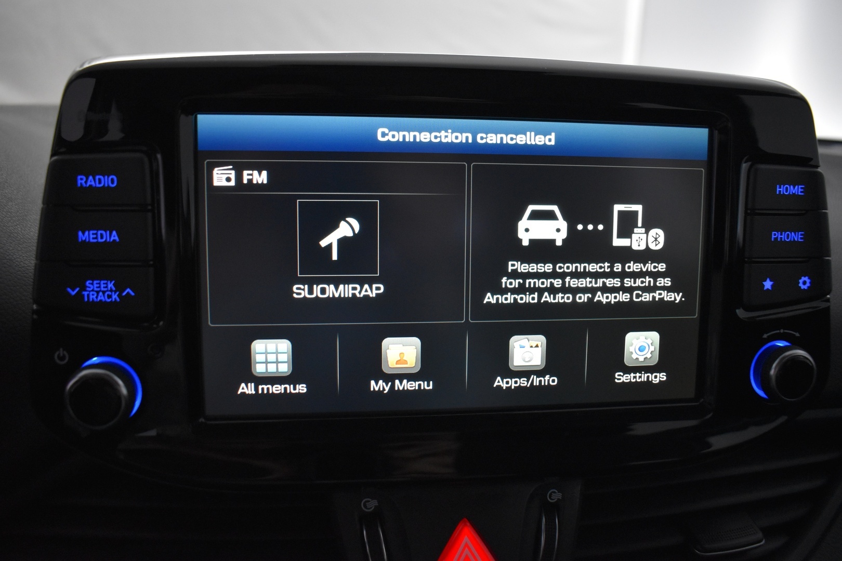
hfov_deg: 67.4
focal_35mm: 27
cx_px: 421
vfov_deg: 47.9
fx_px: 631
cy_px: 280
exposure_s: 1/125
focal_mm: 18
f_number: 4
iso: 2200
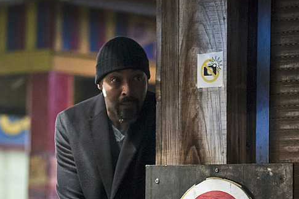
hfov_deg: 7.4
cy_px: 152
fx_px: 2317
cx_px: 156
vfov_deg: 4.9
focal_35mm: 279
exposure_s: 1/250
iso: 8000
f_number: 4
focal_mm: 174
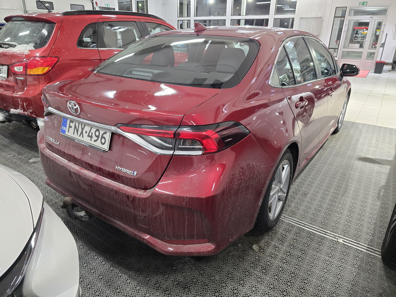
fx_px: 263
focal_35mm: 23
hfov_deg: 73.9
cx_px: 198
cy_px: 148
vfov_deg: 58.9
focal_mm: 6.3
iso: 500
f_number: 1.7
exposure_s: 1/100
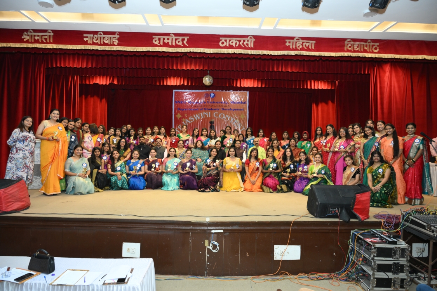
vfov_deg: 53.1
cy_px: 146
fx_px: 291
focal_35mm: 24
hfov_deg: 73.7
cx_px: 218
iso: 2500
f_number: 5
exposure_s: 1/160
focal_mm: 24
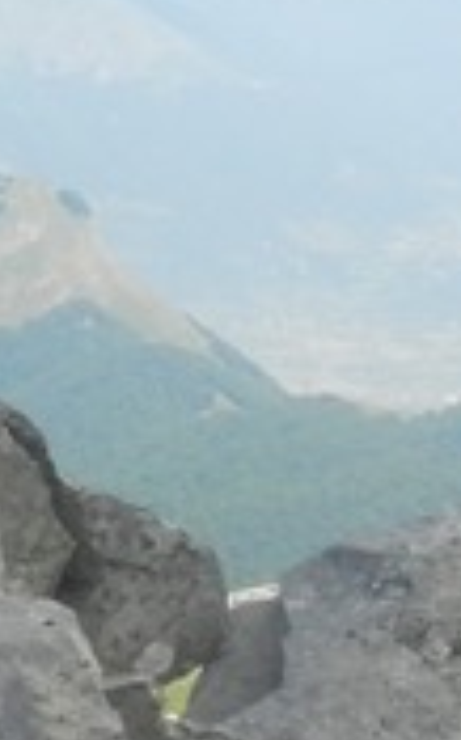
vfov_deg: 14.3
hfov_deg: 8.4
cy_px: 850
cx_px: -626
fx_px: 2882
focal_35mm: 143
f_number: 3.4
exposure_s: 1/1000
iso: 160
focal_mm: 4
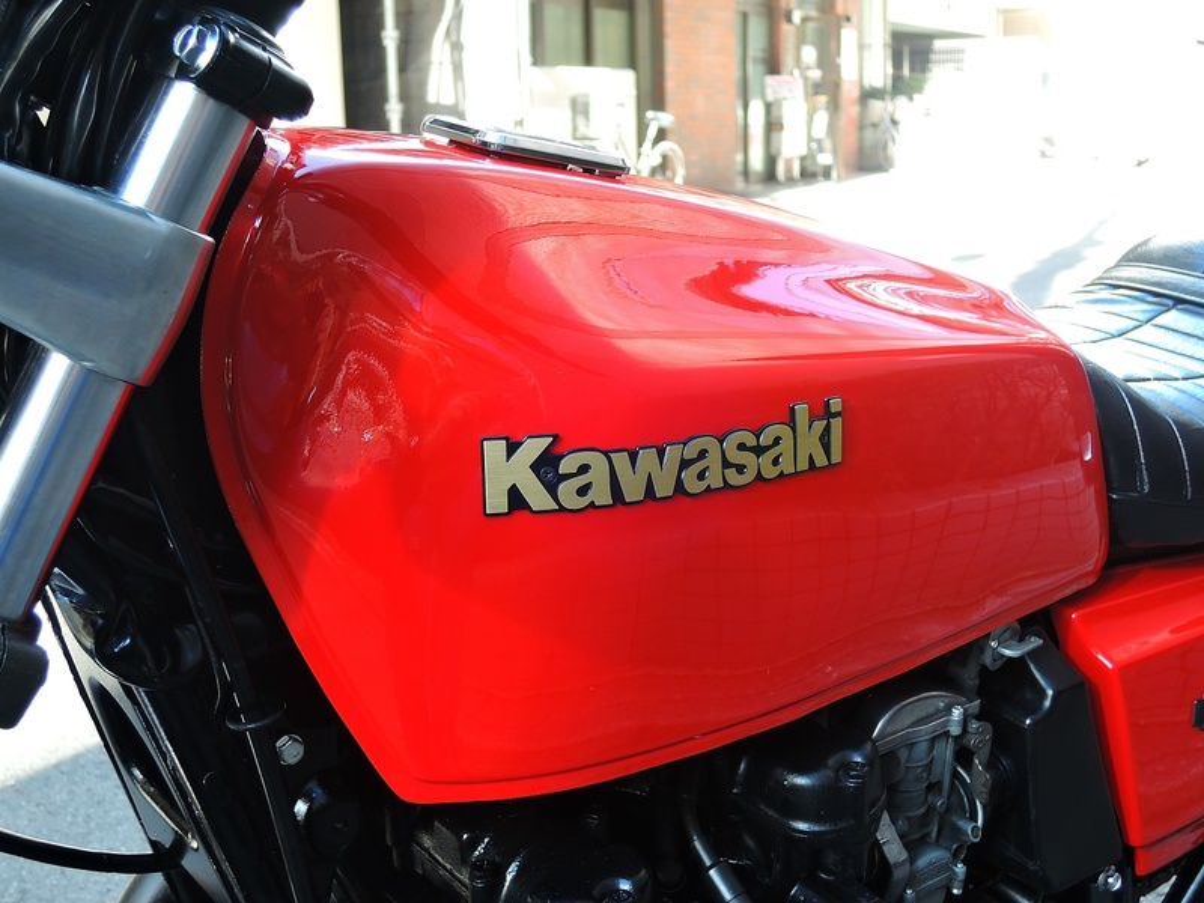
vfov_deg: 29.1
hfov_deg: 38.2
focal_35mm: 50
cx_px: 602
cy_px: 452
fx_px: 1739
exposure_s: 1/30
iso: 160
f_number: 3.5
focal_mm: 10.7
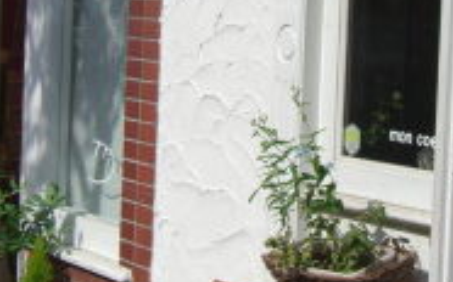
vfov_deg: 10.0
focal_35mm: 130
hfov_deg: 16.0
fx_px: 1604
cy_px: 53
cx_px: 329
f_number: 4
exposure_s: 1/1000
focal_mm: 7.9
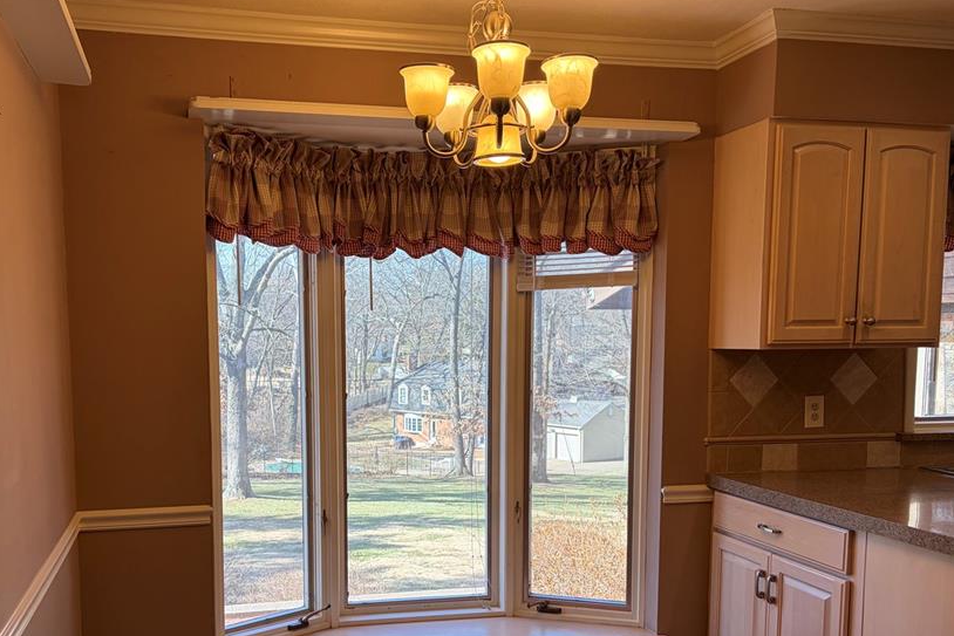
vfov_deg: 38.5
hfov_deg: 55.4
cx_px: 388
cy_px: 423
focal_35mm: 34
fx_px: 901
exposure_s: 1/171
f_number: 1.6
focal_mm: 5.96
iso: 50
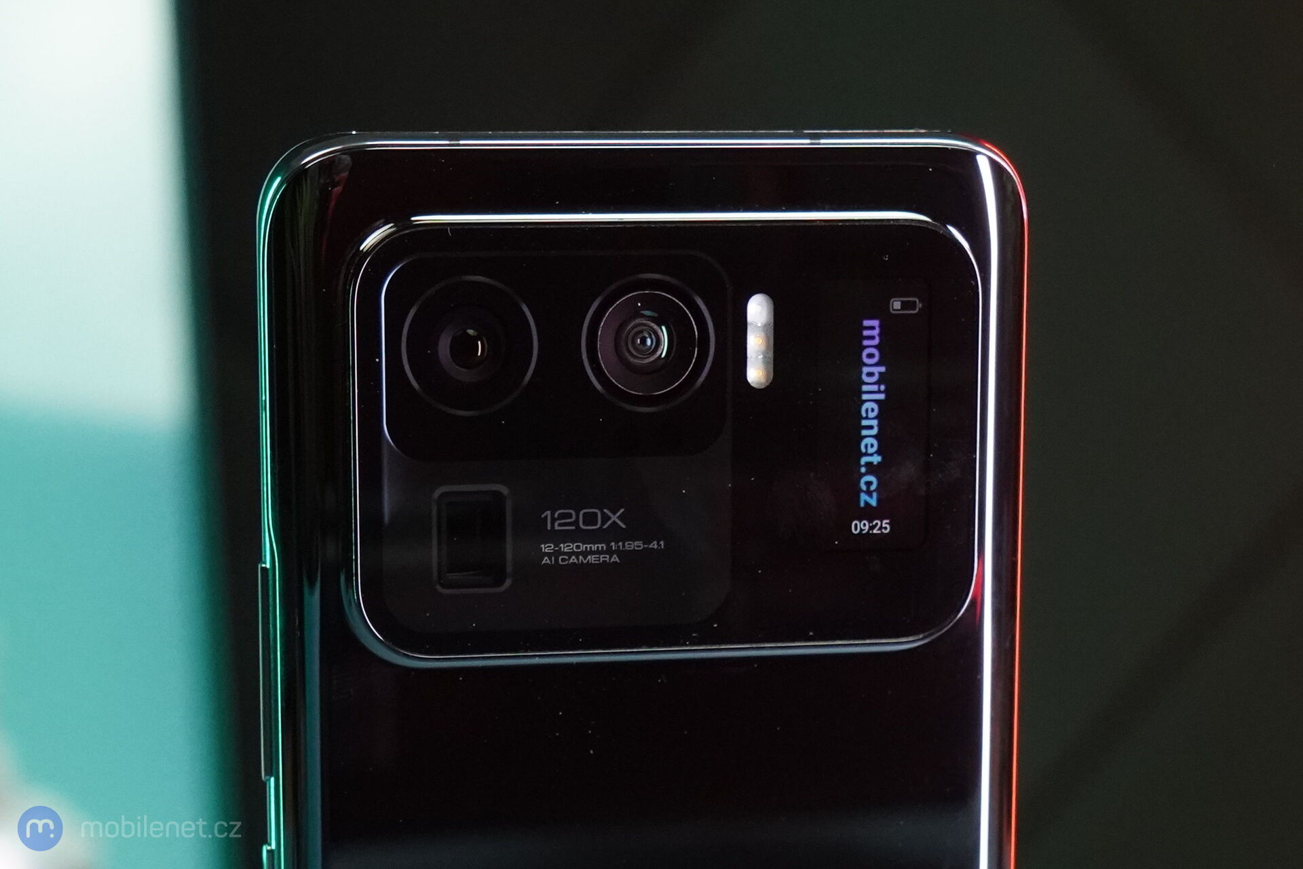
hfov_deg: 45.4
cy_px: 434
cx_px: 652
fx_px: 1556
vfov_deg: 31.2
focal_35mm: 43
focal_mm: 43
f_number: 8
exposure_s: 1/200
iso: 4000
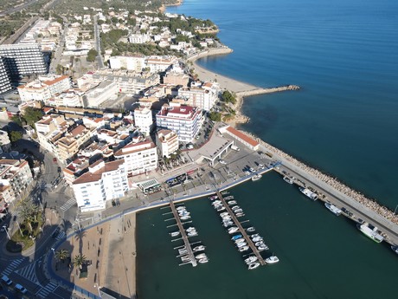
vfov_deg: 56.8
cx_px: 199
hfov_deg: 71.6
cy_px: 150
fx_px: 276
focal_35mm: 24
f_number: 2.8
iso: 100
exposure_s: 1/500
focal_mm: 4.5
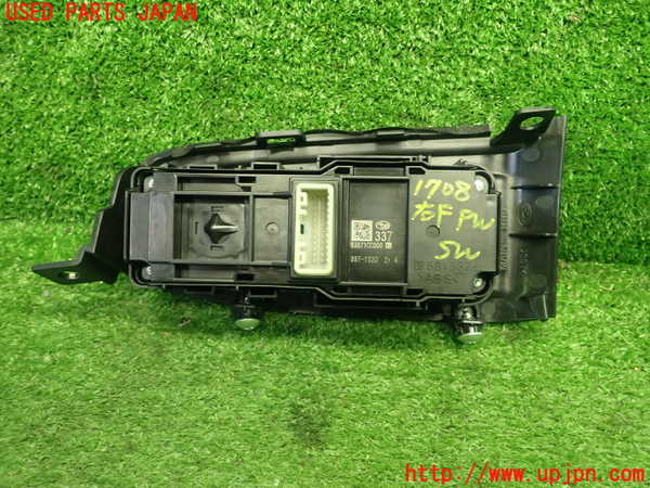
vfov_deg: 46.8
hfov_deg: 60.0
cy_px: 244
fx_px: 563
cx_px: 325
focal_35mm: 30
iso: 320
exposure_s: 1/30
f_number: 2.3
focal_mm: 5.4
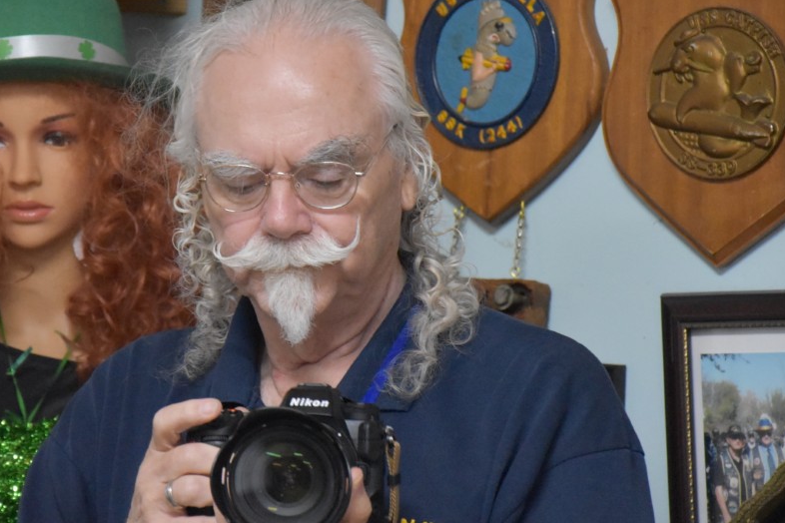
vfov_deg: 6.0
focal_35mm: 231
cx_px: 237
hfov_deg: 8.9
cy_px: 204
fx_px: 5031
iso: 6400
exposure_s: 1/125
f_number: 5.6
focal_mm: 105
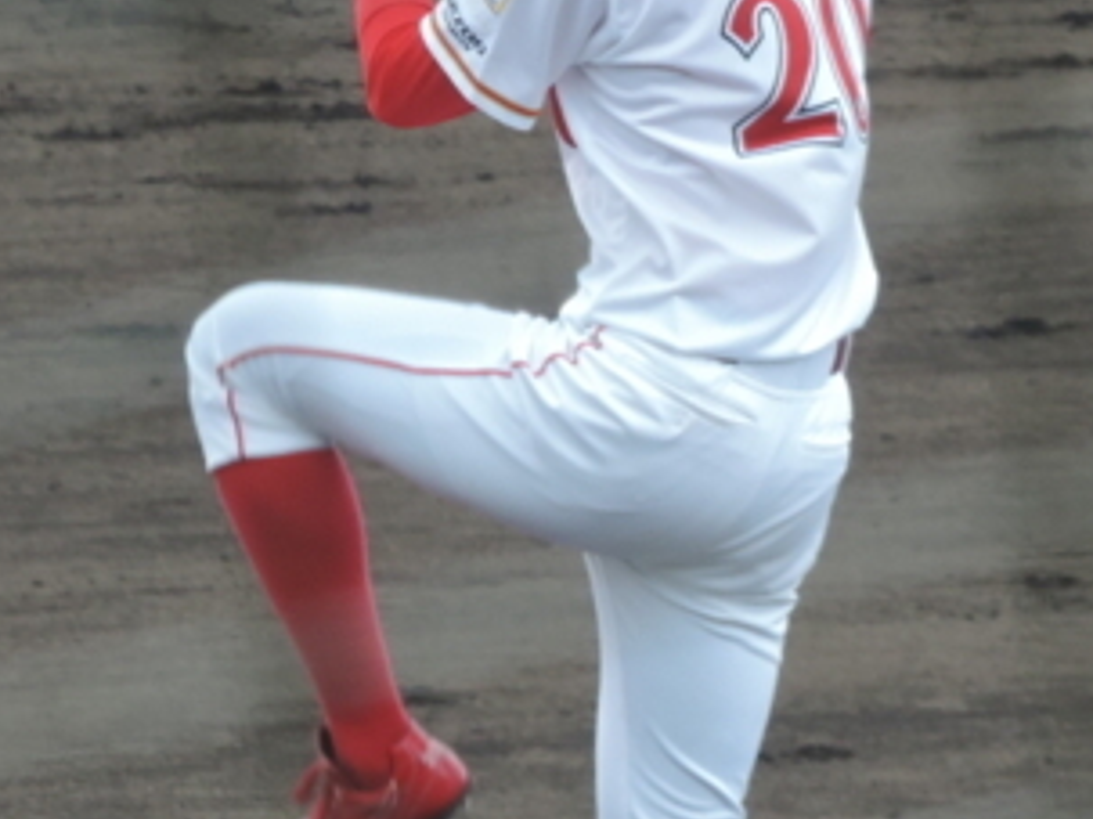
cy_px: 552
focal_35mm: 1451
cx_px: 599
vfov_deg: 1.0
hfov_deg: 1.4
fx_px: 45797
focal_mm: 98.1
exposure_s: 1/250
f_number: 4.9
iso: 200
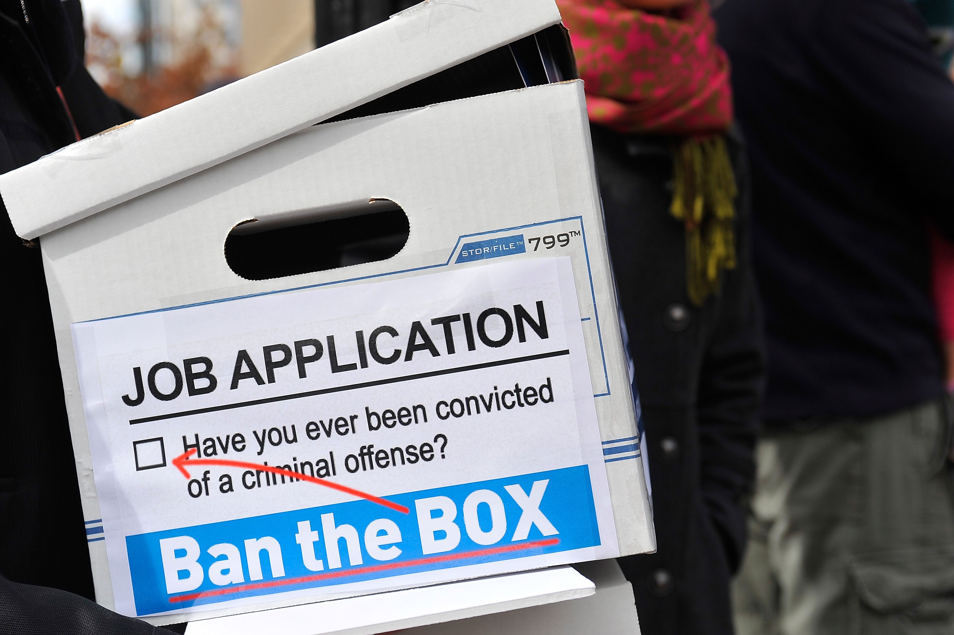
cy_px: 318
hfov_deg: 32.4
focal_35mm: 62
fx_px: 1642
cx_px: 477
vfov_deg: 21.9
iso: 250
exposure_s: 1/800
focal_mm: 62
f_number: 7.1
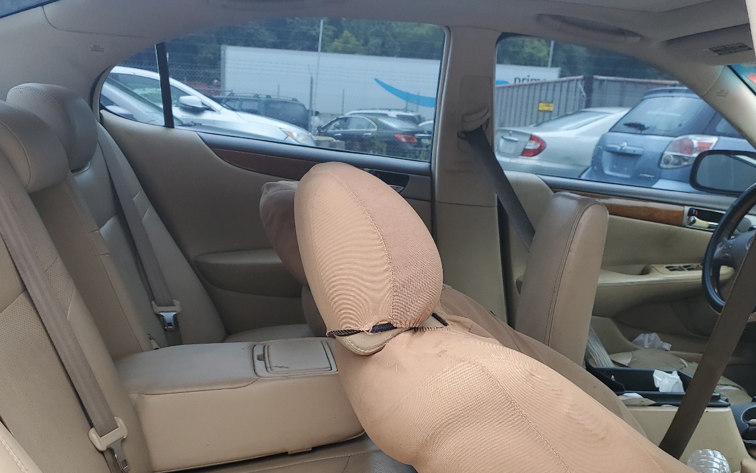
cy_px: 302
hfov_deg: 52.7
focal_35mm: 37
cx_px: 359
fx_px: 762
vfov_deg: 34.2
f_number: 1.5
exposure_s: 1/256
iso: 50
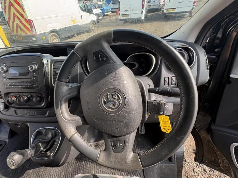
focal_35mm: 18
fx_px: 124
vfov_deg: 71.5
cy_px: 82
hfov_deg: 86.8
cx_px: 97
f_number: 2.2
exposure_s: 1/145
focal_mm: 2.22
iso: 50
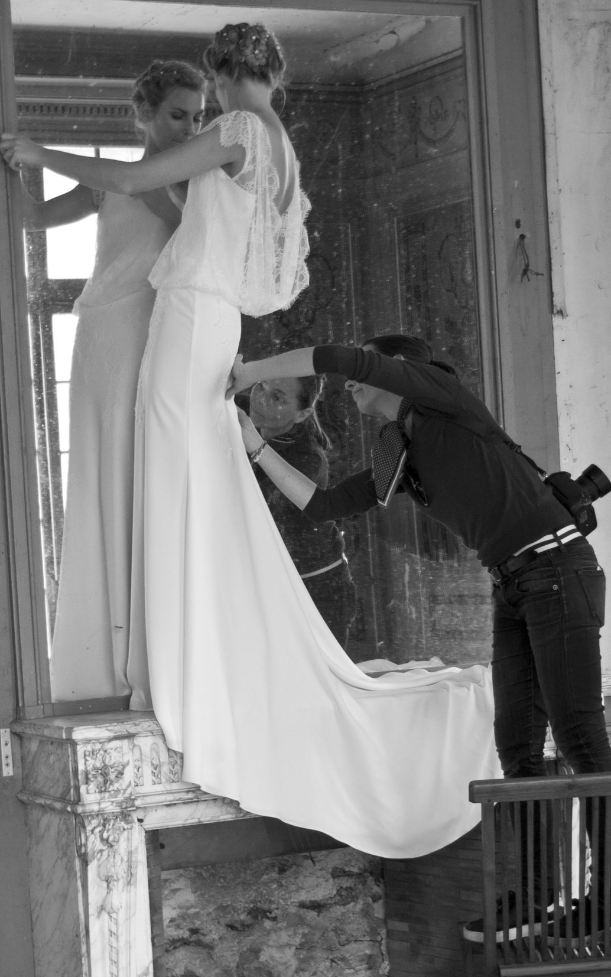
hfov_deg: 16.3
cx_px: 247
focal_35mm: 80
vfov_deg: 25.8
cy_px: 553
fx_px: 2131
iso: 400
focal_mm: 40
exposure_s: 1/60
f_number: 5
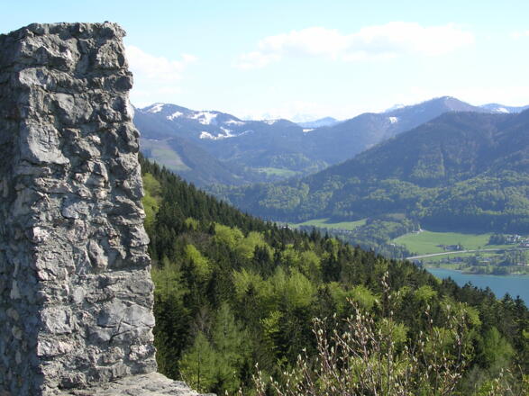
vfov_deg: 23.3
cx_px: 264
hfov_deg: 30.7
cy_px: 198
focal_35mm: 63
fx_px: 963
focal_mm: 9.6
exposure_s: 1/470
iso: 100
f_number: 3.5
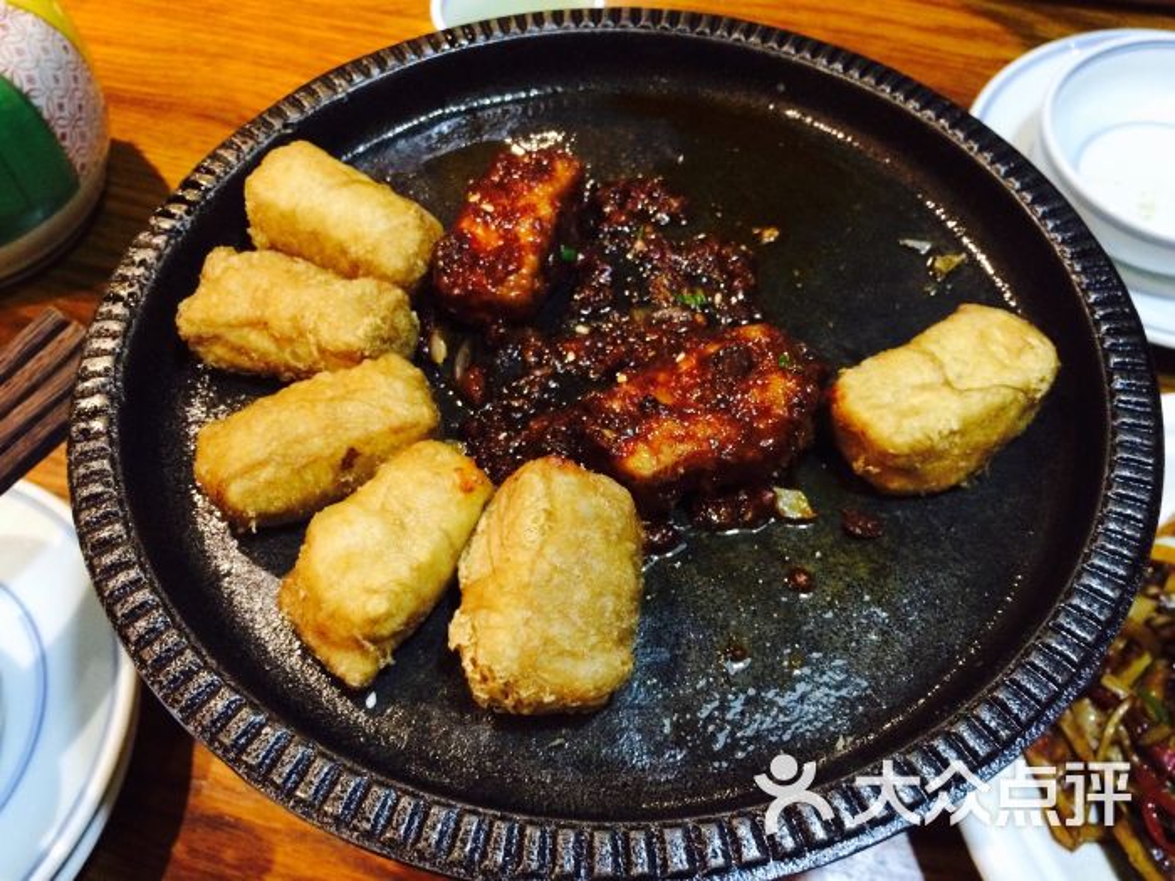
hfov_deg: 61.7
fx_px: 984
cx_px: 588
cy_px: 440
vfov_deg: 48.2
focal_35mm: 29
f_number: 2.2
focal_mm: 4.15
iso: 320
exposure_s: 1/15
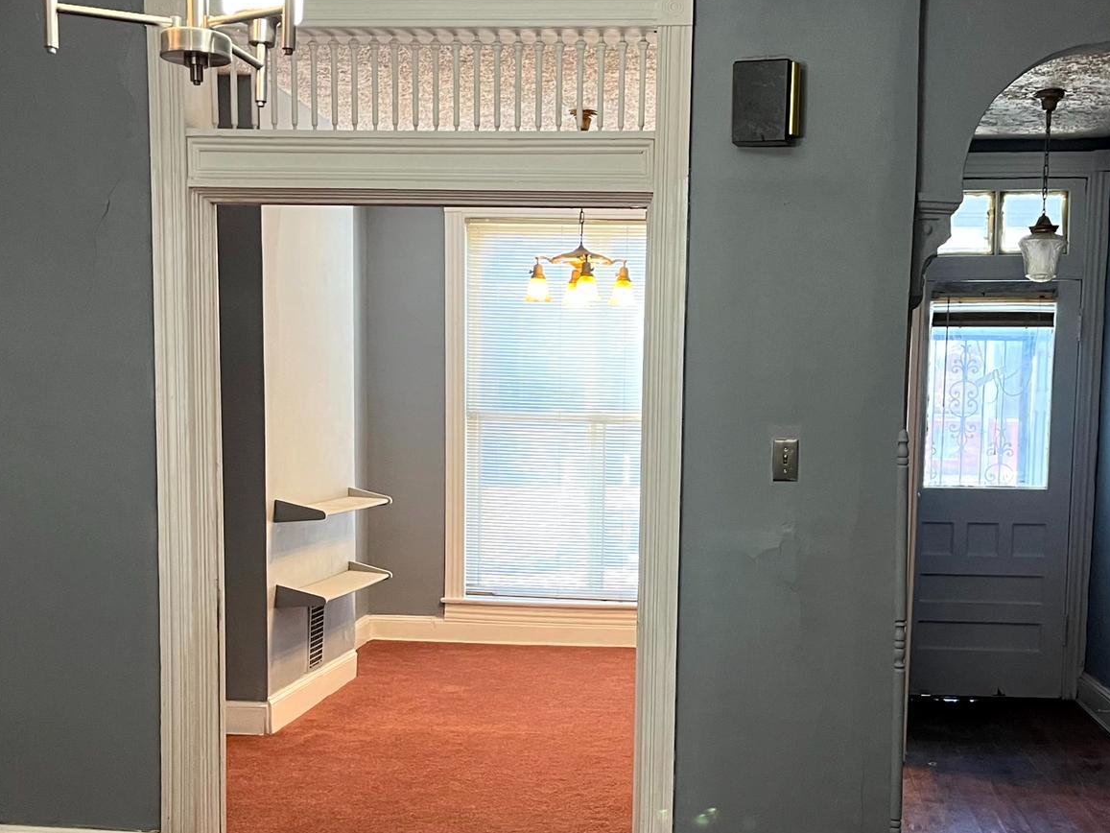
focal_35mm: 46
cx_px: 622
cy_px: 556
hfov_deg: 41.2
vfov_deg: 31.3
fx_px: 1475
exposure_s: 1/60
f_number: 1.6
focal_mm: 5.1
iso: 200
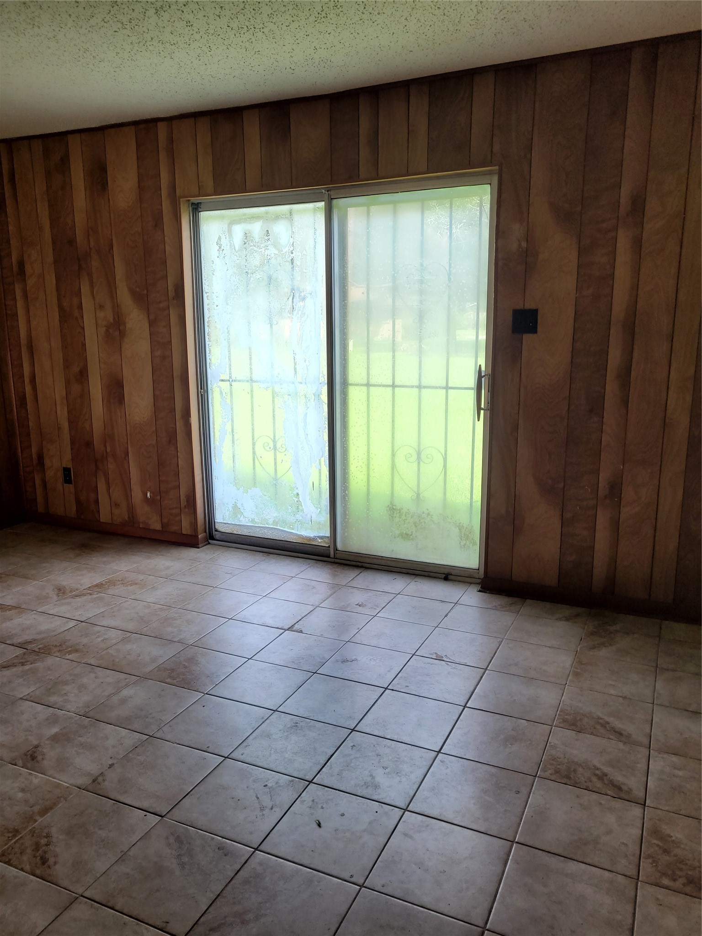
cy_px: 468
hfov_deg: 53.1
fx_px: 703
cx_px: 351
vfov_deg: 67.3
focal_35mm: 26
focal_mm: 5.4
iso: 40
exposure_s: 1/129
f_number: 1.8
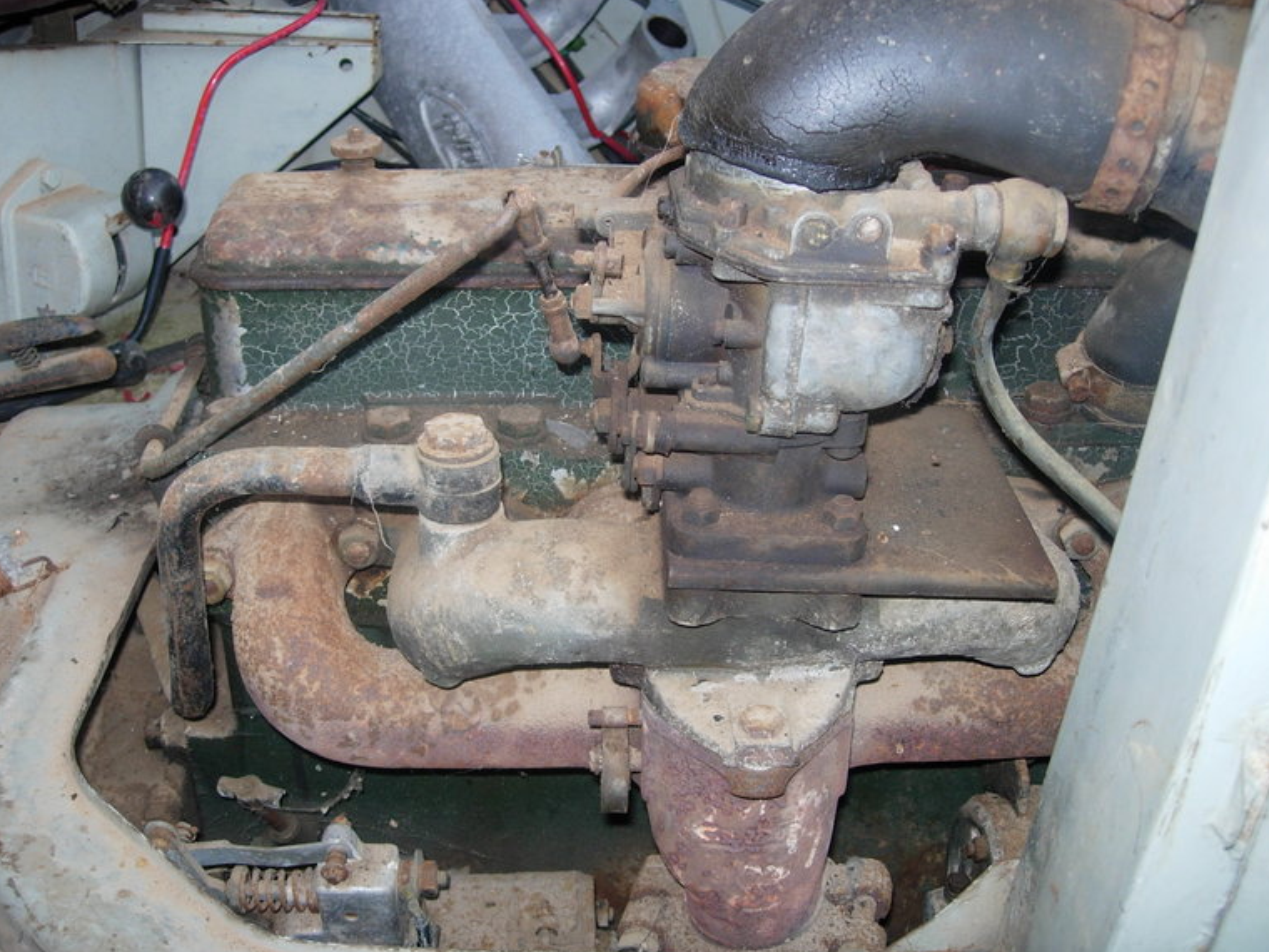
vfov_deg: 36.0
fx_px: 1466
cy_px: 484
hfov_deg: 46.8
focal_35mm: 40
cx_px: 624
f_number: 2.8
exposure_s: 1/64
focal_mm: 7.8
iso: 79
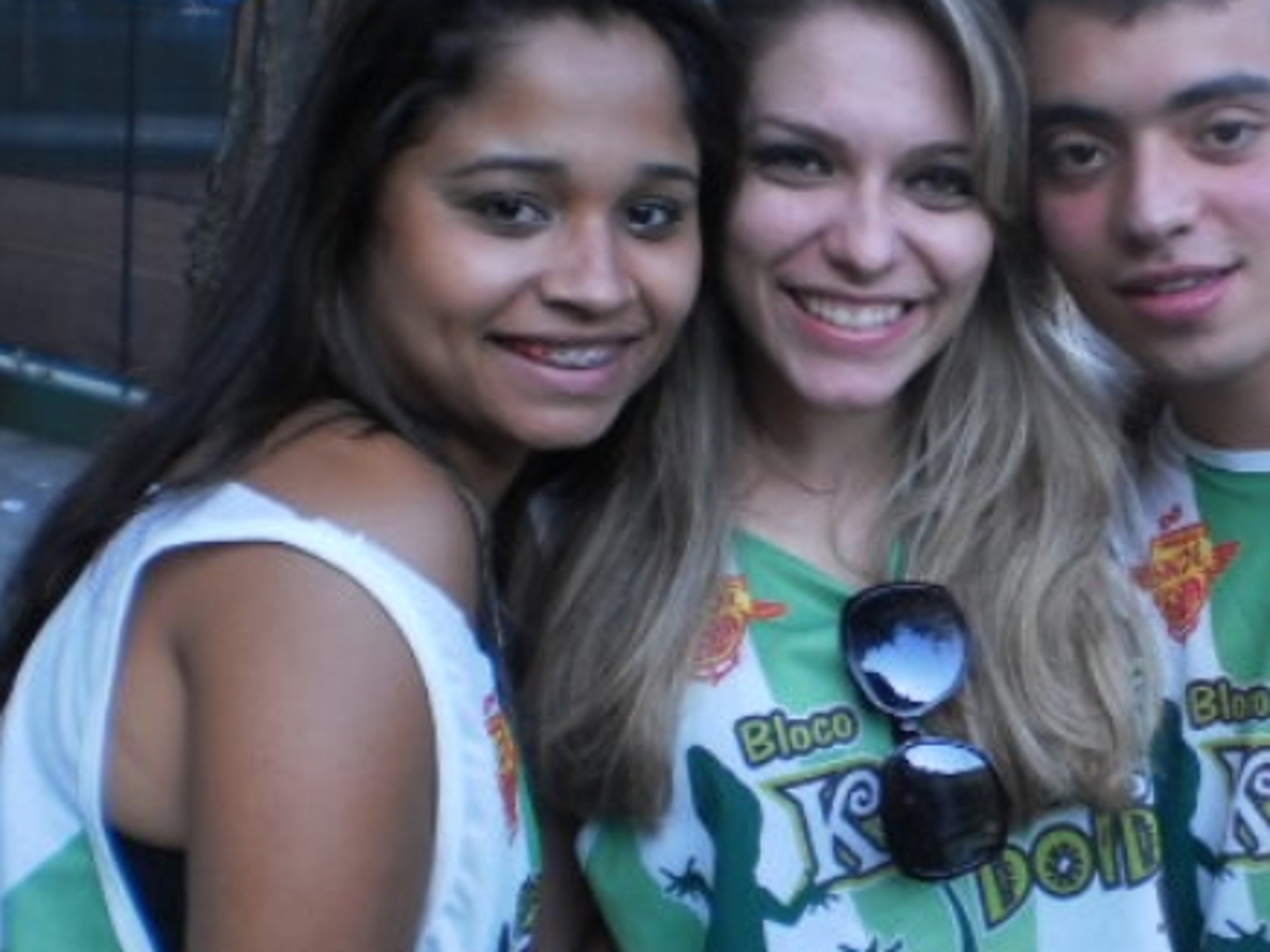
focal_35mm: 66
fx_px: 2421
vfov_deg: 22.2
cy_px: 396
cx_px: 979
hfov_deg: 28.9
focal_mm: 6.3
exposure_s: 1/60
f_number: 3.1
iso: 100
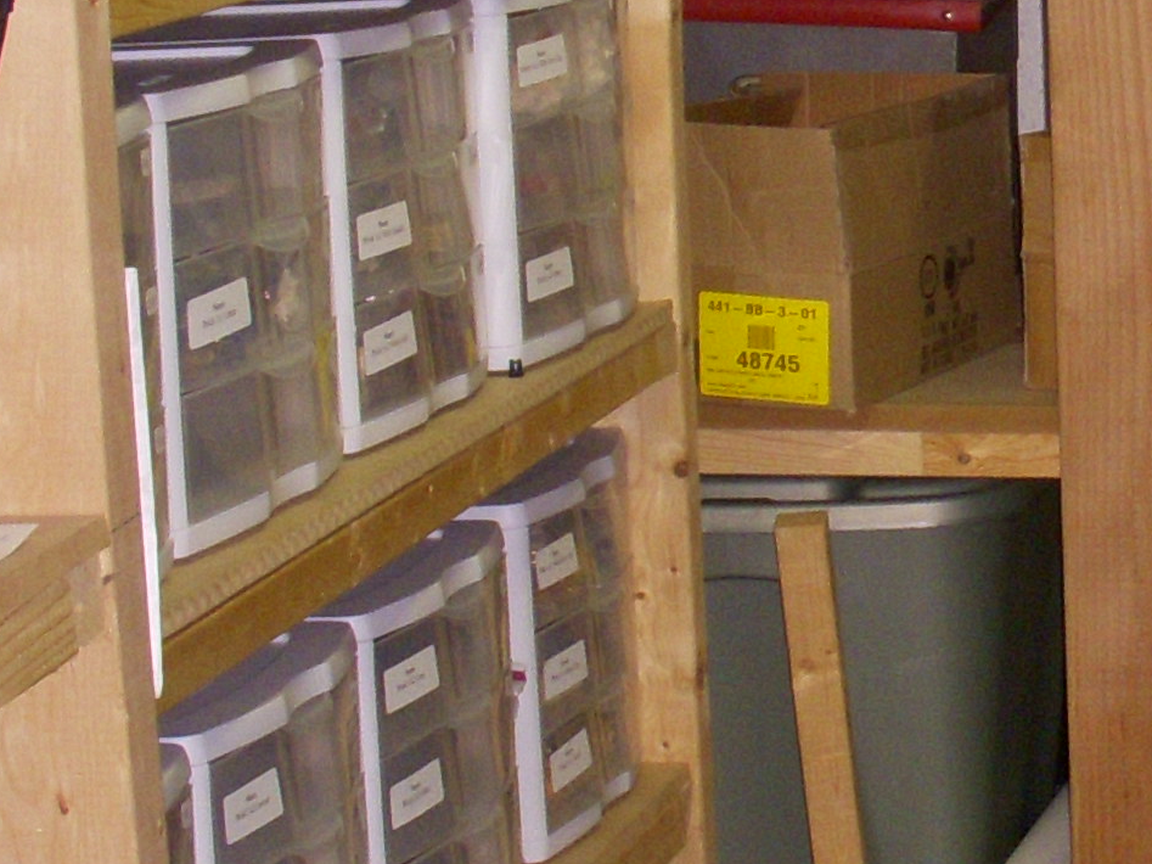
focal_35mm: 131
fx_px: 4359
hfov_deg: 14.5
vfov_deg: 11.3
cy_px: 168
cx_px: 1404
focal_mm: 6.3
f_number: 3.3
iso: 250
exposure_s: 1/80
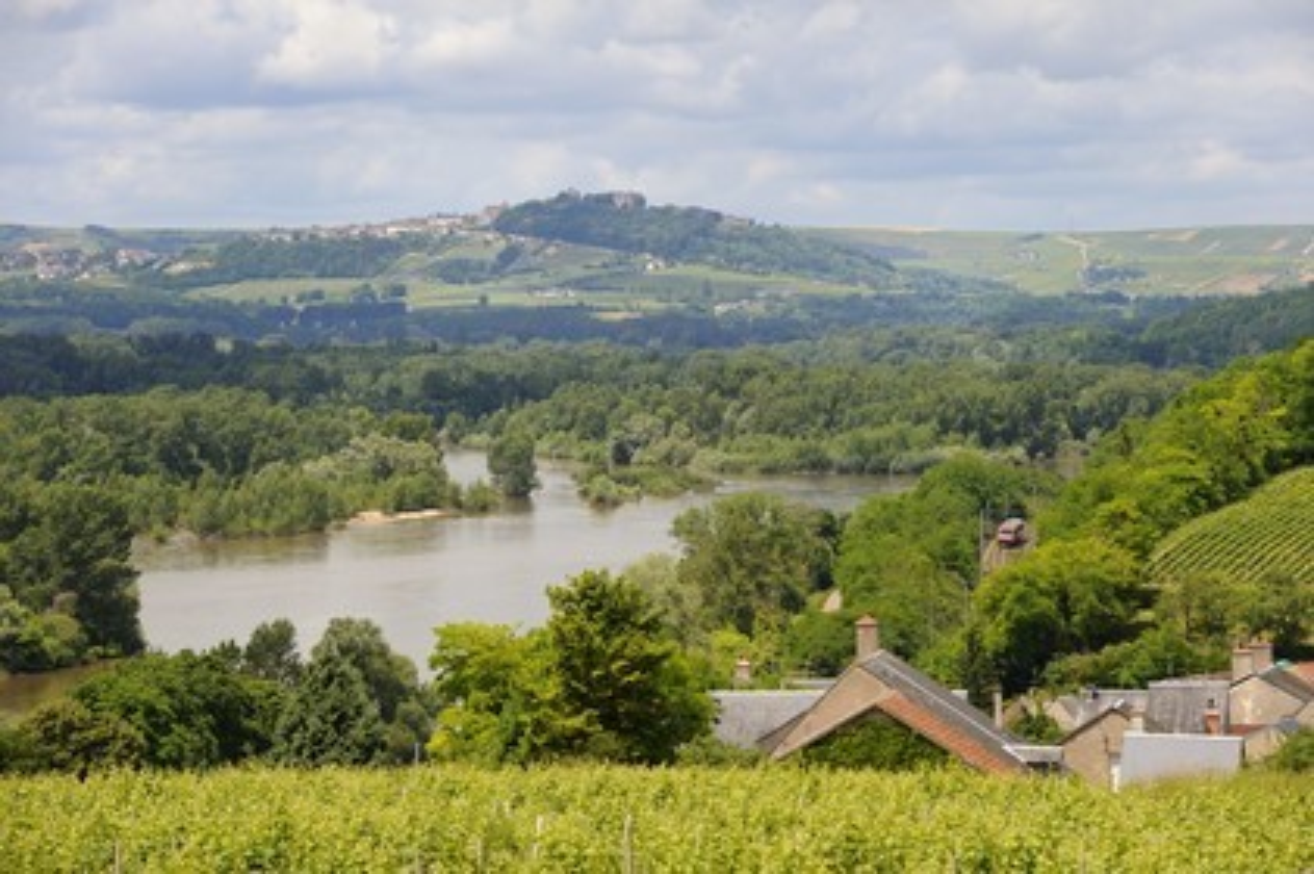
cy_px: 437
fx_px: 5835
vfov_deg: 8.6
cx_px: 657
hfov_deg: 12.8
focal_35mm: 160
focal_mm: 160
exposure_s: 1/400
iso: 200
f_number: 8
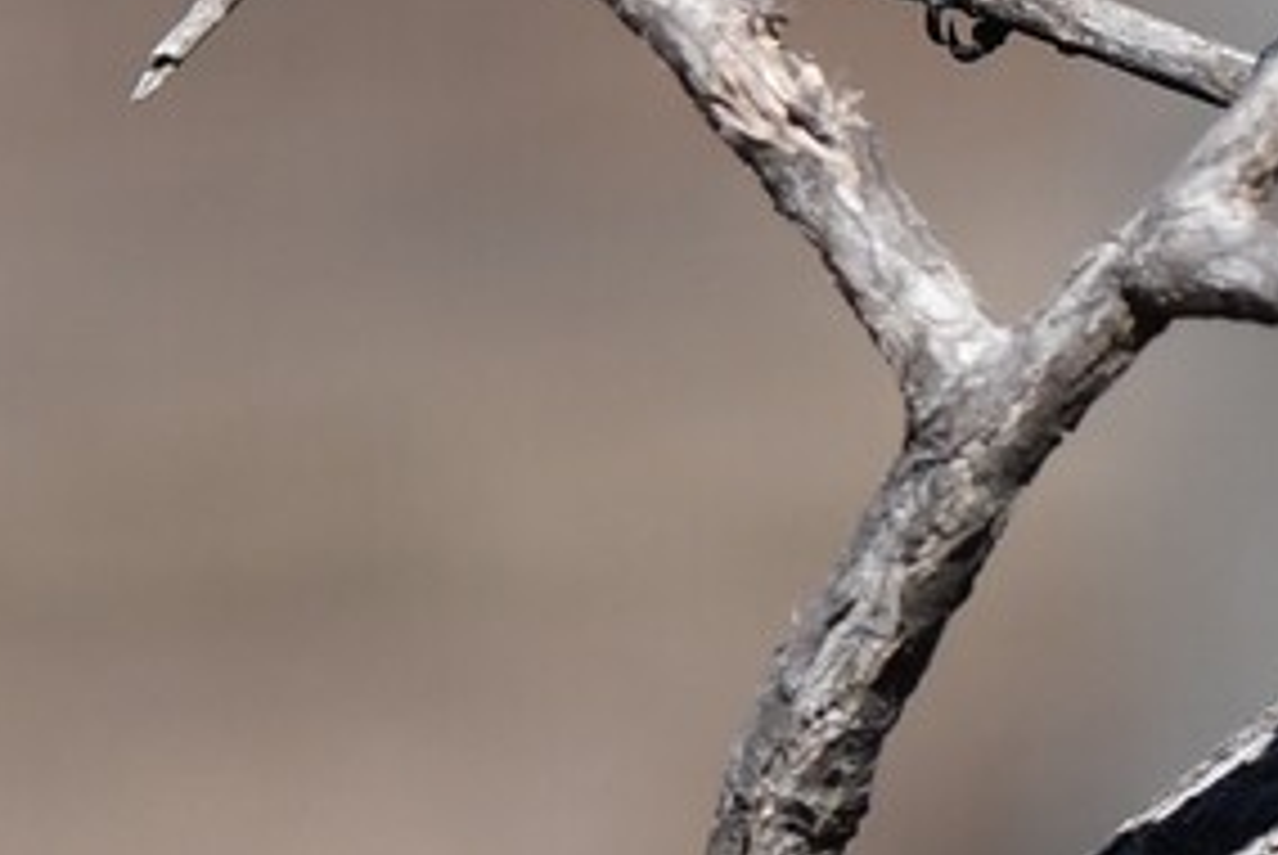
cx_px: 1042
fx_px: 26972
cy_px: -340
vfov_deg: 1.8
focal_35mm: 759
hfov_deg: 2.7
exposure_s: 1/2500
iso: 400
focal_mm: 180
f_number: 5.6
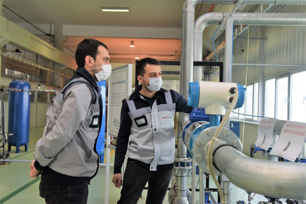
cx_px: 153
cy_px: 102
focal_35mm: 38
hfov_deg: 50.7
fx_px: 323
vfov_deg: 35.1
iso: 1000
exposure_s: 1/160
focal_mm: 38
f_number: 4.5
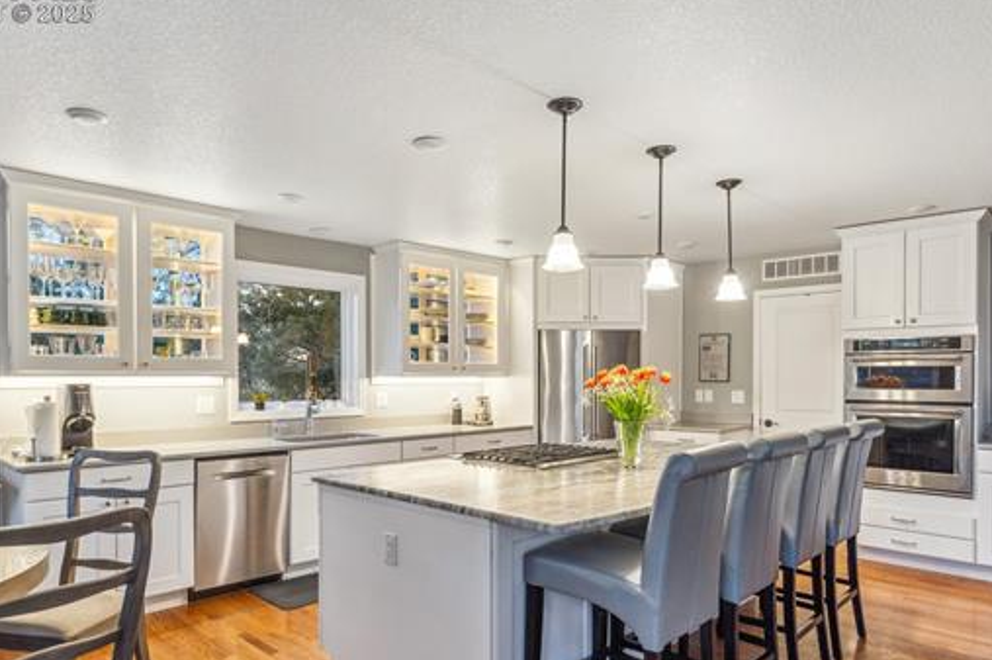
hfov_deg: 73.8
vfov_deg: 52.9
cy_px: 372
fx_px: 661
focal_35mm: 24
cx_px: 481
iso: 400
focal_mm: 19
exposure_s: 1/8
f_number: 8
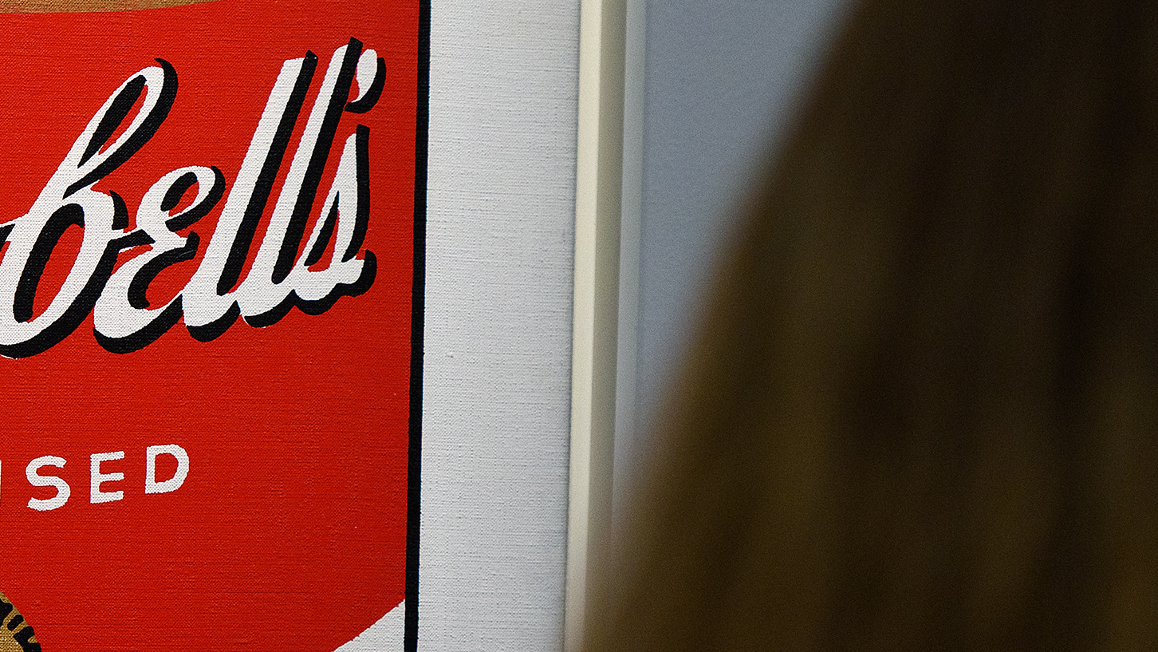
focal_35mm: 303
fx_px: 9304
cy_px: 326
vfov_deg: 4.0
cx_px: 479
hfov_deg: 7.1
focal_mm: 140
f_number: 2.8
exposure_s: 1/640
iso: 1600
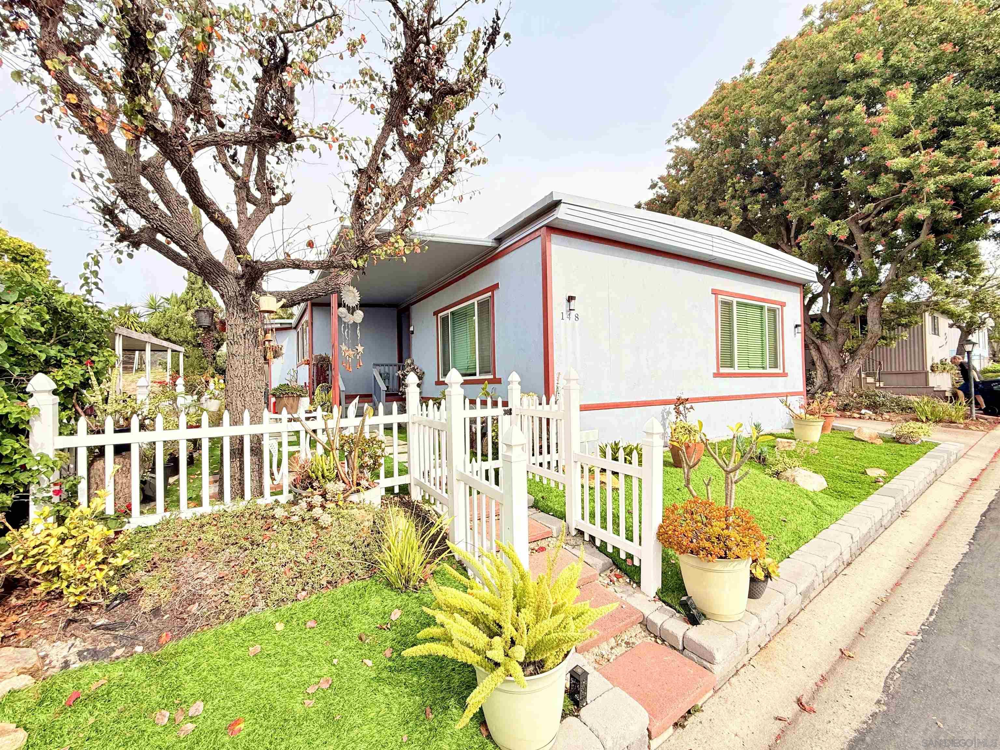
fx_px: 404
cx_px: 500
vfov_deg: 85.7
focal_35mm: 14
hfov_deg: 102.1
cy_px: 375
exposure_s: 1/522
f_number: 2.2
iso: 50
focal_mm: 2.22
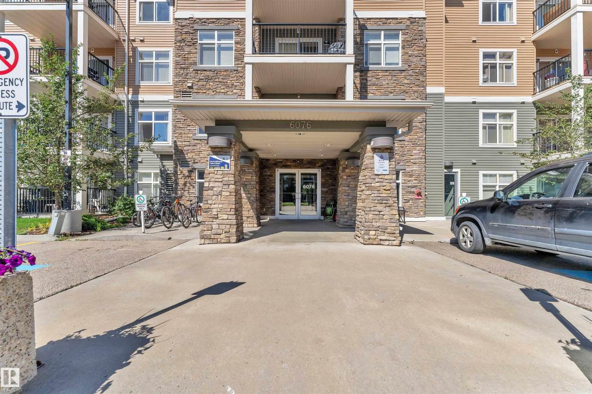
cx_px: 296
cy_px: 197
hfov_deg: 104.3
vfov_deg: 81.2
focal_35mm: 14
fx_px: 230
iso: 640
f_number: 6.3
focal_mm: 14
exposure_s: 1/4000
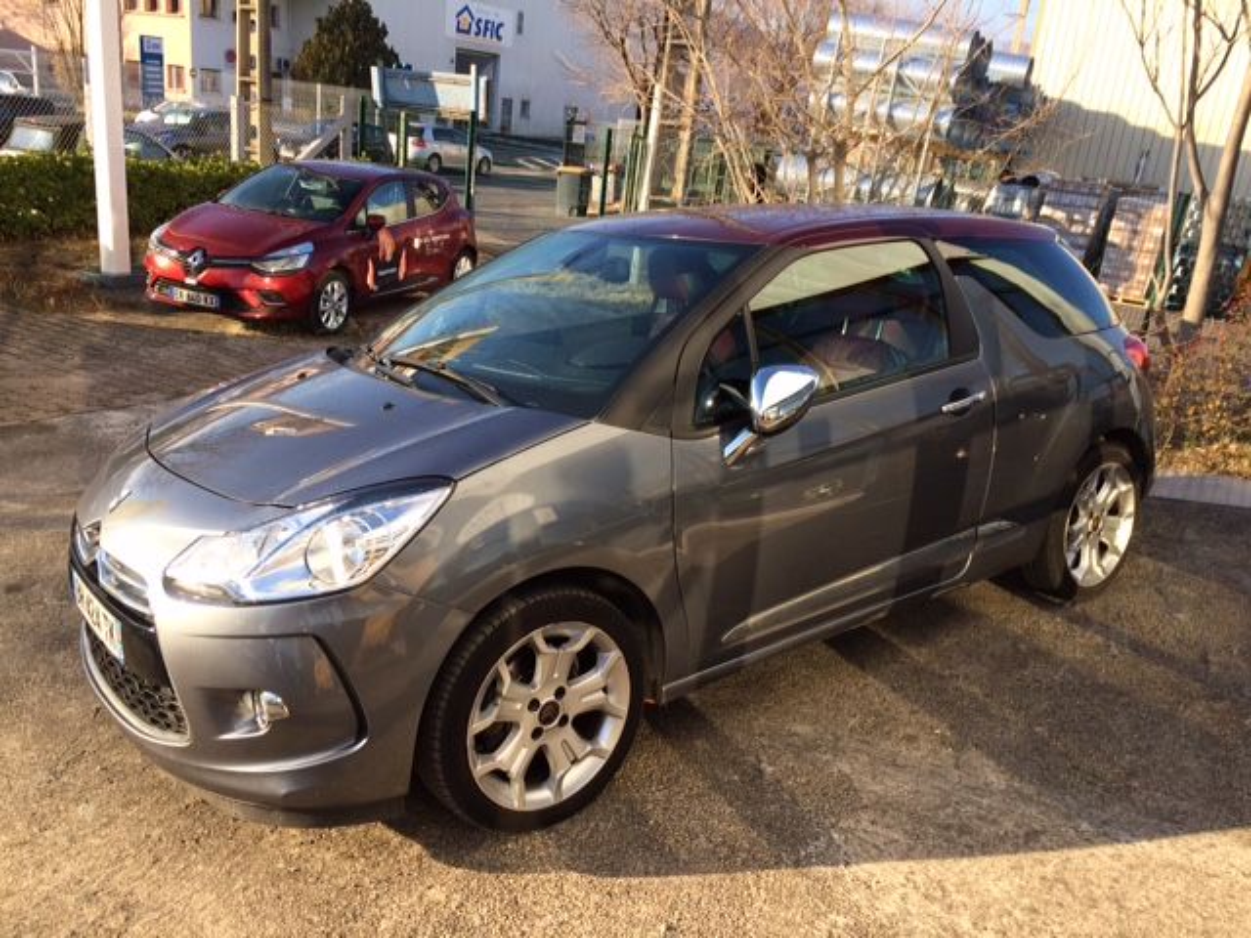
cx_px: 626
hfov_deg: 61.7
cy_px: 469
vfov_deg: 48.2
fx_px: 1048
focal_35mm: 29
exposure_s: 1/570
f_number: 2.2
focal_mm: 4.15
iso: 32
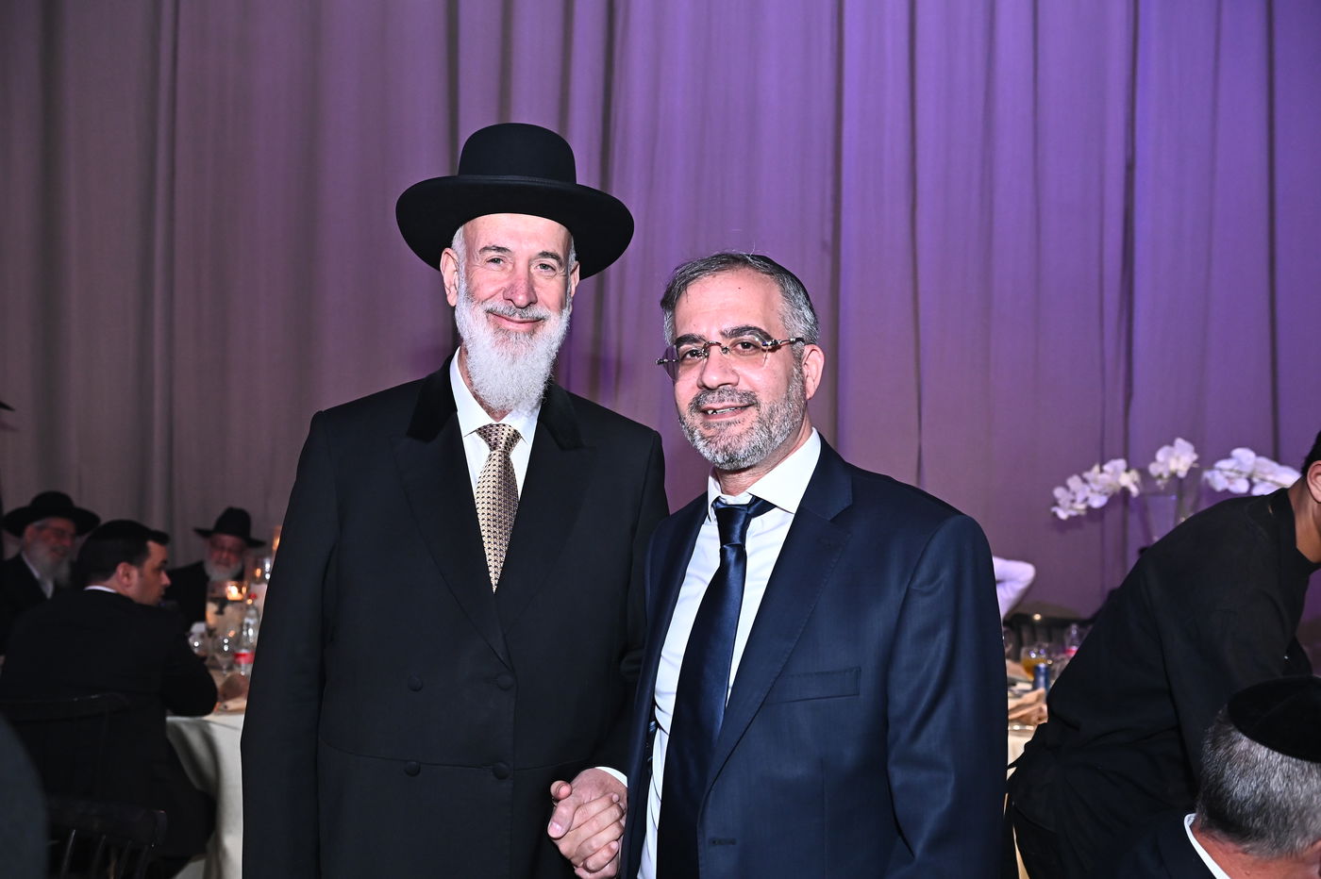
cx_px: 660
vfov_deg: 38.8
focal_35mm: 34
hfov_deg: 55.8
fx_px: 1247
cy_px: 440
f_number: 4
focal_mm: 34
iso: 2500
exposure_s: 1/200
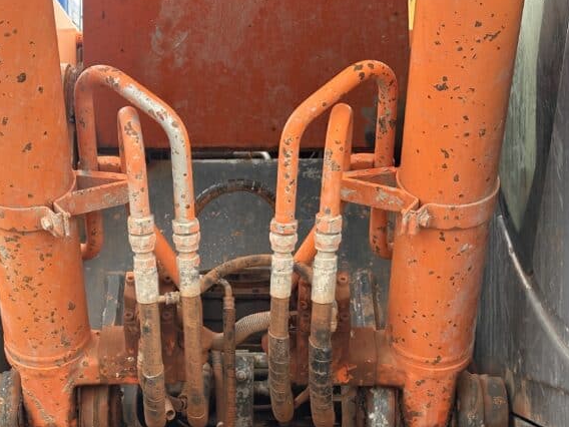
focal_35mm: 76
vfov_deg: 19.3
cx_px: 206
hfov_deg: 25.6
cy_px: 269
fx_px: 1249
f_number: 1.78
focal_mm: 6.86
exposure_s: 1/168
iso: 50
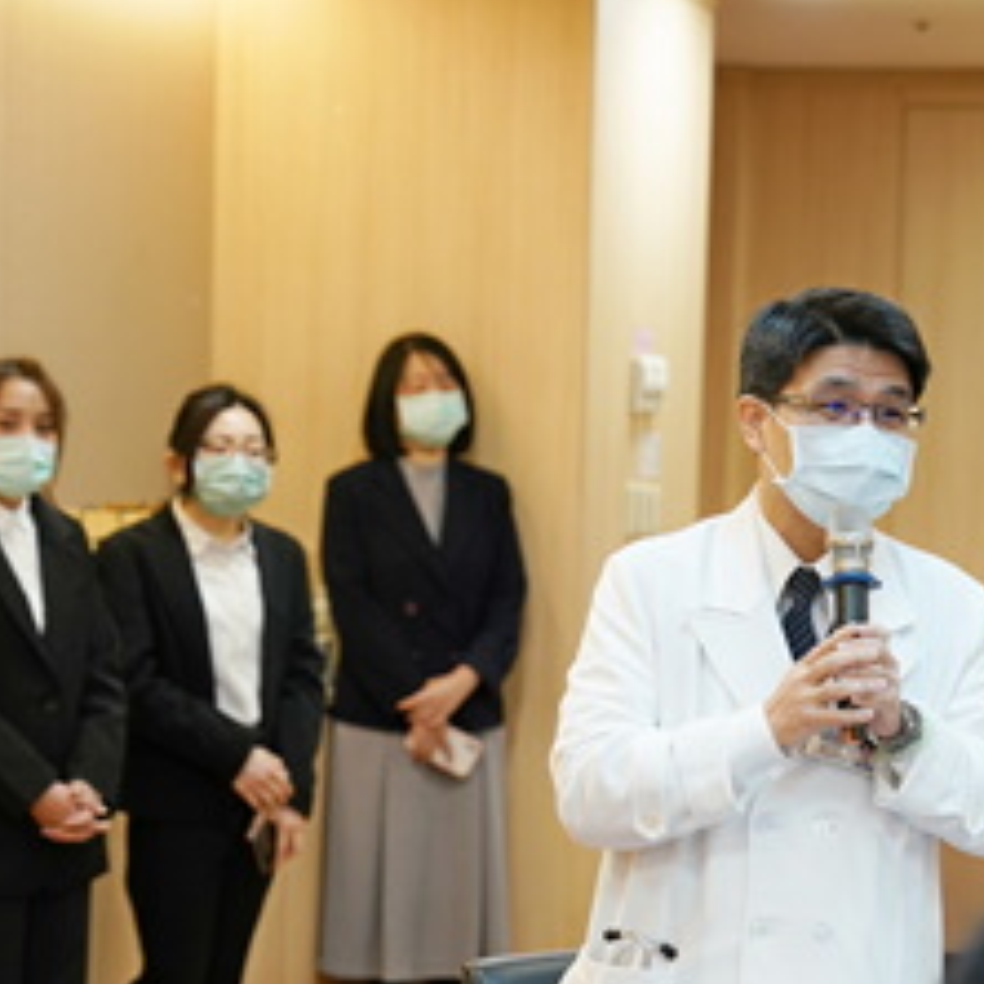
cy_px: 634
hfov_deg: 13.0
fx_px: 4310
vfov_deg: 13.0
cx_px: 705
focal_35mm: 134
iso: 1000
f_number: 3.5
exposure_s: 1/160
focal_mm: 70
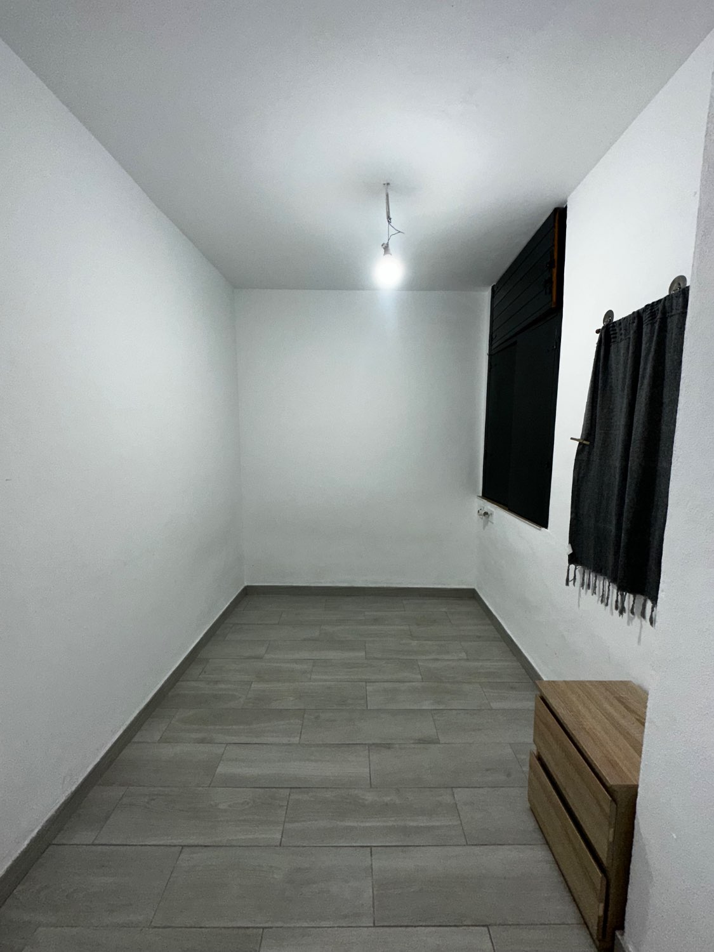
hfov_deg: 85.7
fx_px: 385
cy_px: 476
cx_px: 357
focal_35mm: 14
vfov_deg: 102.1
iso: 80
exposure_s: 1/100
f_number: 2.2
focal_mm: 2.22
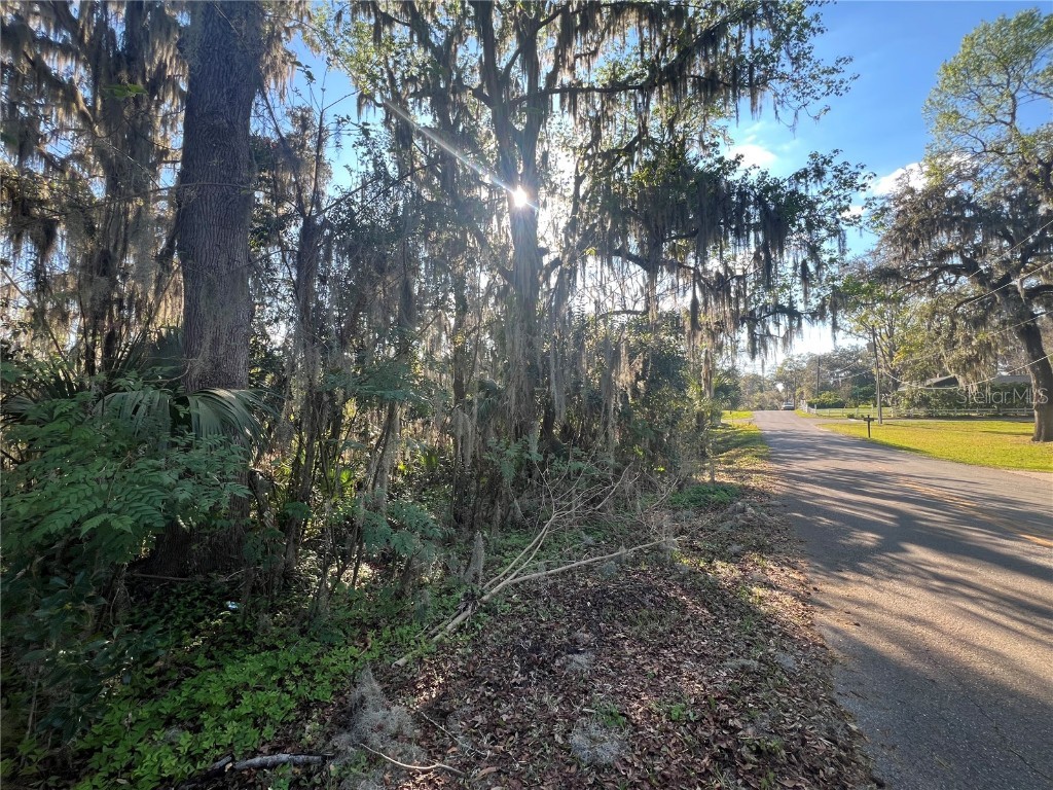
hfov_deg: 106.2
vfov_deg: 89.9
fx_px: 395
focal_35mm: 13
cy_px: 395
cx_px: 526
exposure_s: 1/193
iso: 32
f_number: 1.8
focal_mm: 1.57
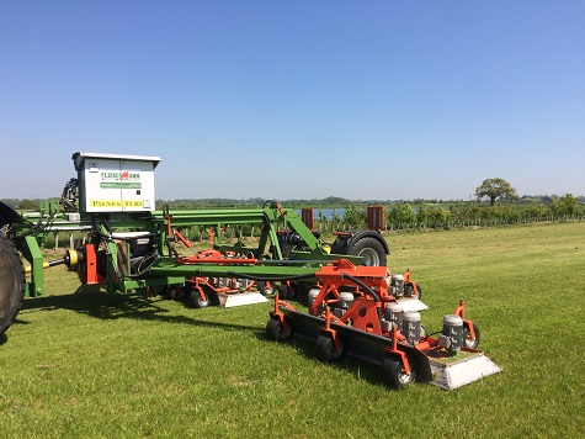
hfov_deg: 61.7
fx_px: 490
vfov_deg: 48.2
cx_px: 292
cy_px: 220
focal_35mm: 29
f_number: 2.2
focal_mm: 4.15
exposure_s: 1/1953
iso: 32
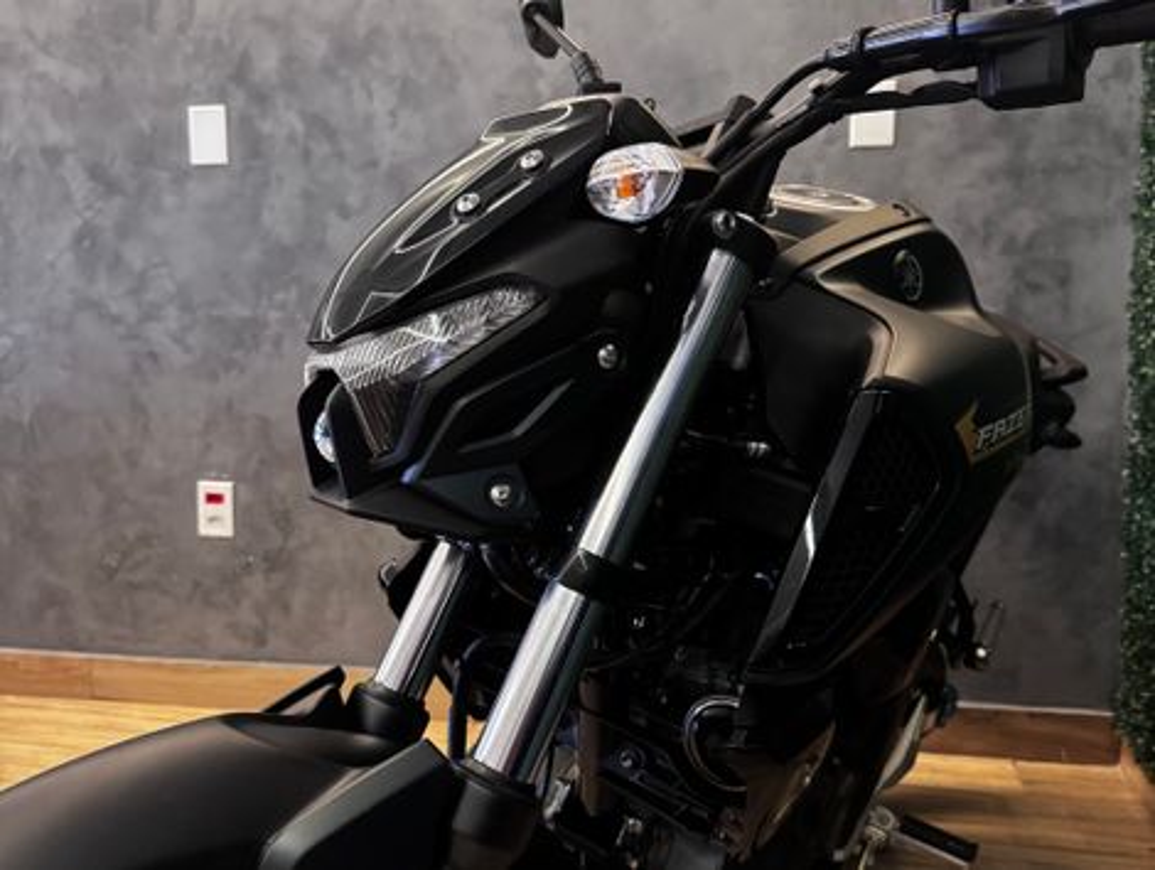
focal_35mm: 24
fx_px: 802
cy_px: 435
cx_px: 578
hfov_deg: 71.5
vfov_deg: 56.9
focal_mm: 6.76
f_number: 1.78
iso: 800
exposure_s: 1/40
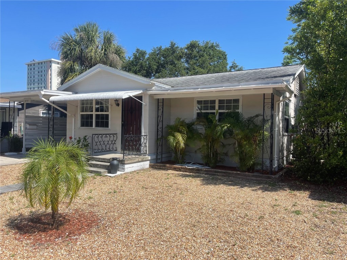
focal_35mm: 25
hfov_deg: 69.4
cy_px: 130
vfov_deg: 54.9
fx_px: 251
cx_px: 174
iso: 32
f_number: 1.6
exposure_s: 1/2717
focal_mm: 5.1
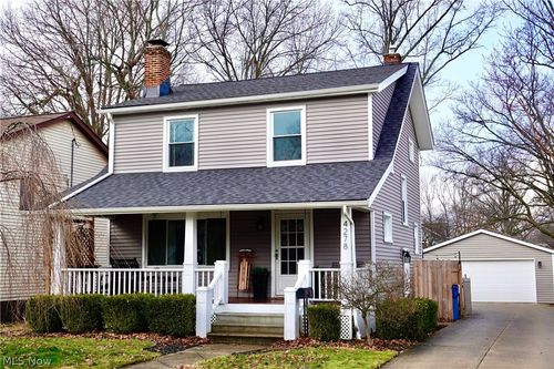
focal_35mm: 44
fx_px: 677
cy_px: 184
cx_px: 277
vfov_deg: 30.5
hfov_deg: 44.5
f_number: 4
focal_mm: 16.31
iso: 100
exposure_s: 1/250
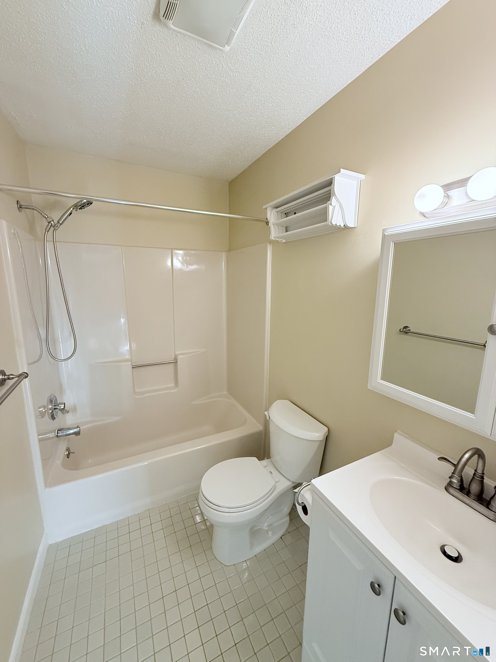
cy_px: 331
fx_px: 267
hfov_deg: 85.7
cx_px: 248
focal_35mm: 14
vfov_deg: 102.1
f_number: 2.2
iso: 320
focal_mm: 2.22
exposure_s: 1/120
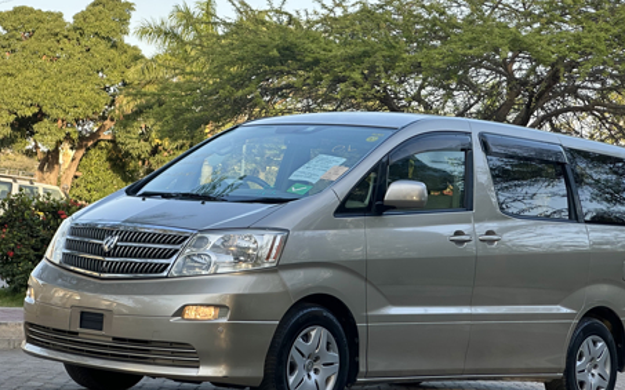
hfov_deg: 23.0
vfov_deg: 14.5
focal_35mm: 90
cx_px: 342
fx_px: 1533
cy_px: 176
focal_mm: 9
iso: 40
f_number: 2.8
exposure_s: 1/99
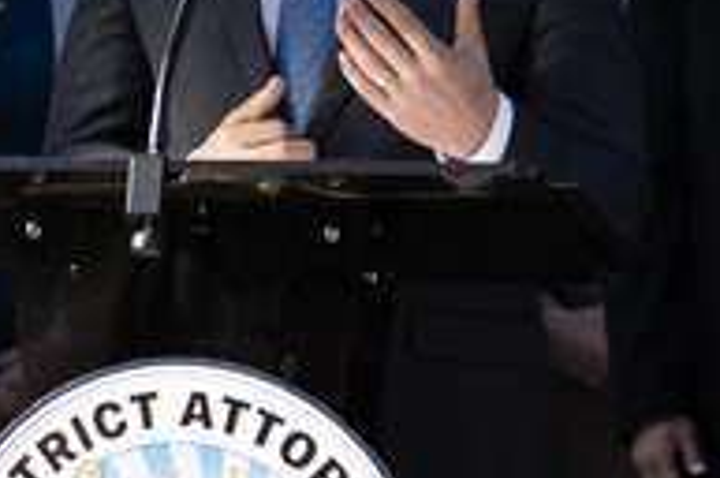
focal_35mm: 430
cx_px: 420
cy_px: -91
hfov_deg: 4.8
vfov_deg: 3.2
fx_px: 8586
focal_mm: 145
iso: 200
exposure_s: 1/1600
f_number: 2.8
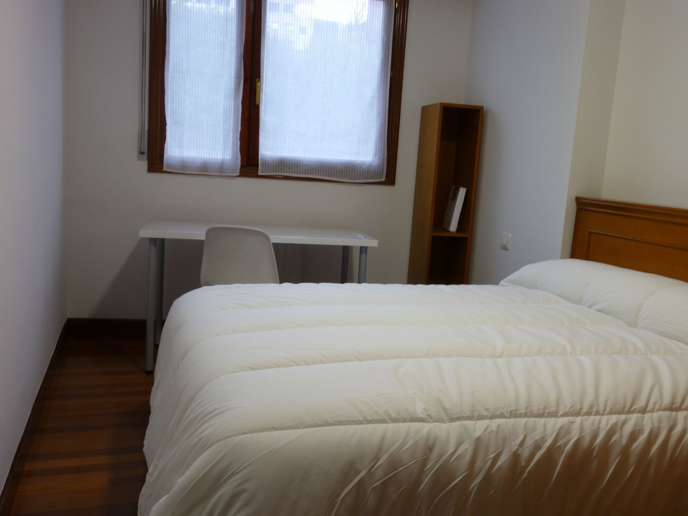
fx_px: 616
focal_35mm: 31
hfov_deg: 58.4
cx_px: 344
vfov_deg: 45.4
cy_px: 258
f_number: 3.6
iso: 100
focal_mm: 5.5
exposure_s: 1/6
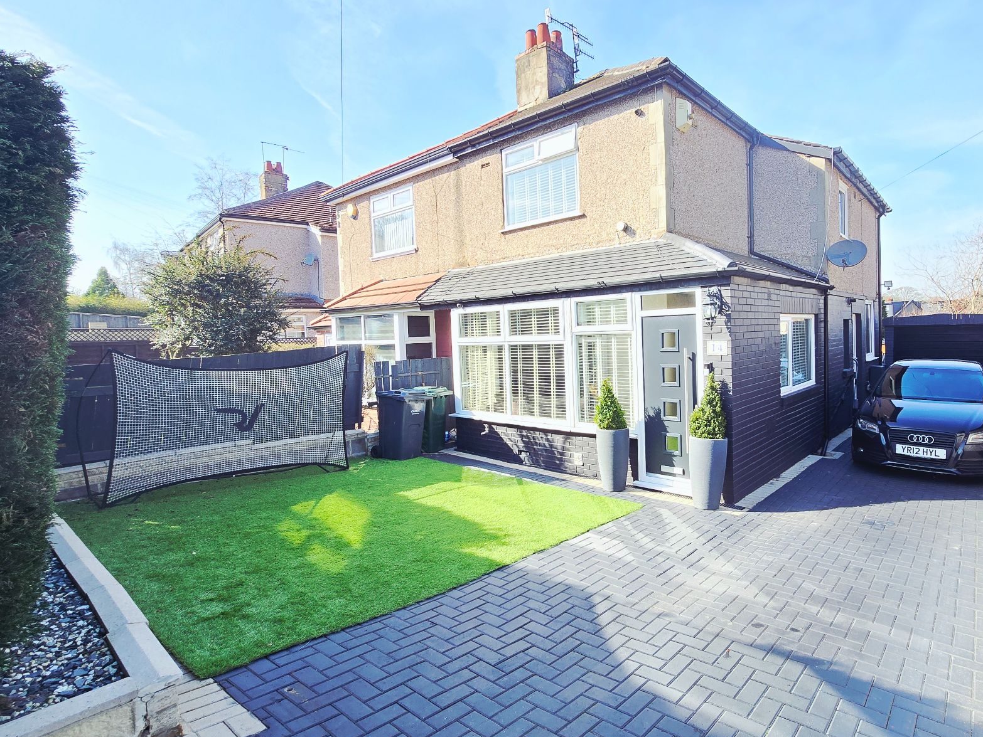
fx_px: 483
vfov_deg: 74.7
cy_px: 351
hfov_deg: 89.5
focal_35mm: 17
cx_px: 603
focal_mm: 2.2
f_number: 2.2
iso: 50
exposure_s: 1/393
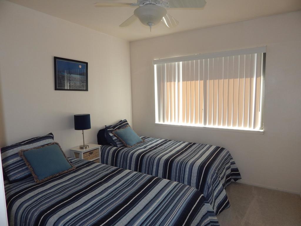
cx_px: 150
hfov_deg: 73.9
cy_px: 113
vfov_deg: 58.9
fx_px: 200
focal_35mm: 23
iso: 125
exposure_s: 1/50
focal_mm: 4
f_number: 3
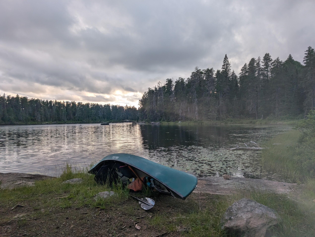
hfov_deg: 71.5
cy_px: 118
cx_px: 158
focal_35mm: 24
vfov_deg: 56.9
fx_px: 219
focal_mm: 6.9
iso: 22
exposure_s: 1/635
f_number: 1.68
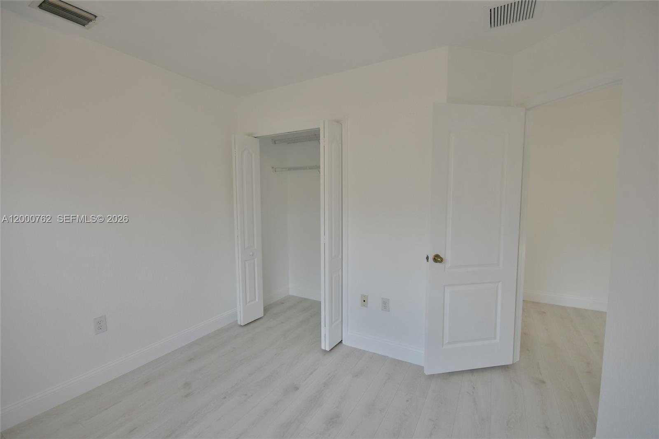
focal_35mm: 15
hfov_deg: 100.4
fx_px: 275
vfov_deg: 77.3
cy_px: 220
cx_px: 330
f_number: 7.1
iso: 1250
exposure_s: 1/125
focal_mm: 10
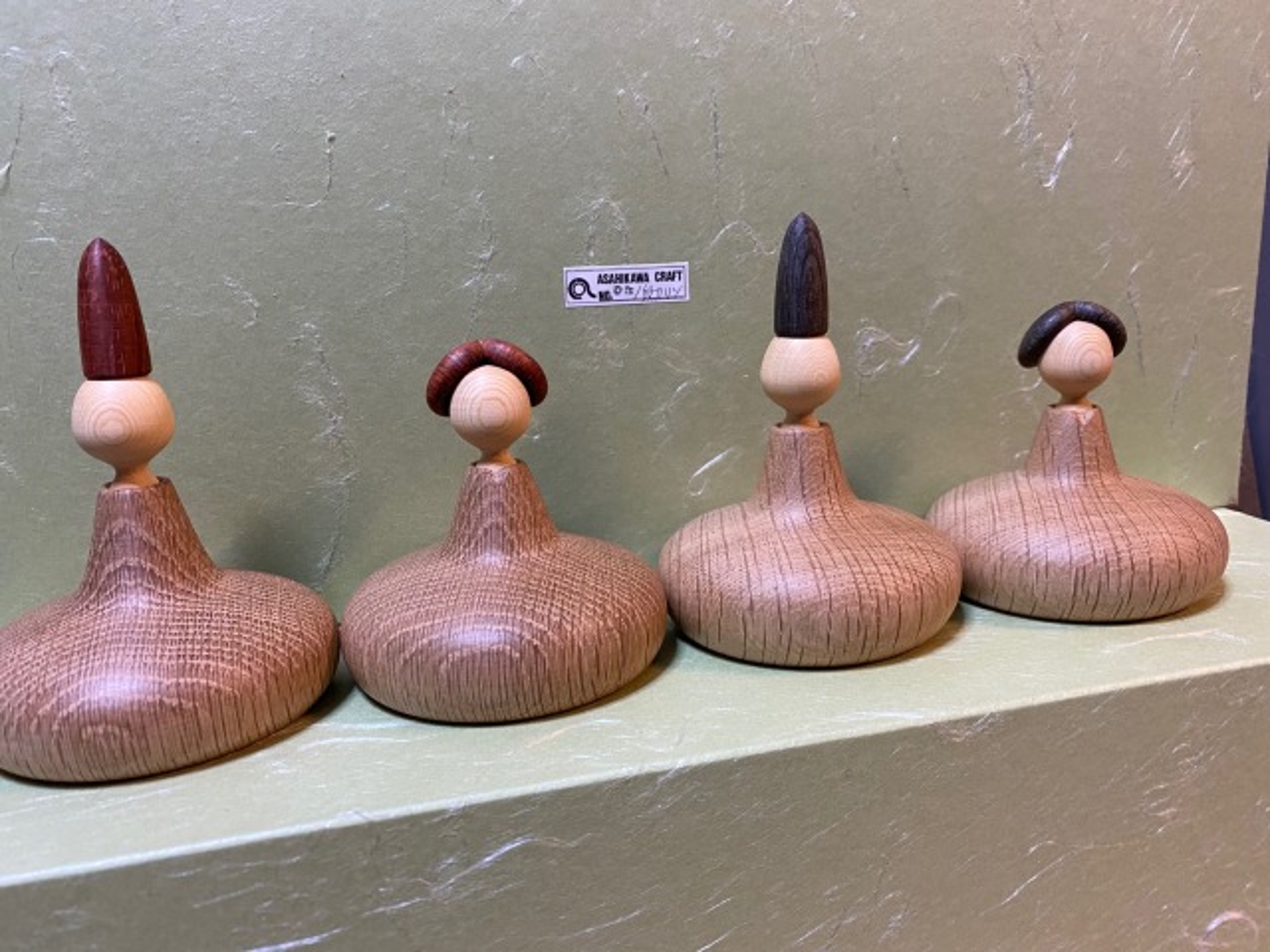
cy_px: 476
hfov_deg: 67.3
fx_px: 954
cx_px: 635
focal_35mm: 26
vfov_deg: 53.1
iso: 250
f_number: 1.8
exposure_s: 1/50
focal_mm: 4.25
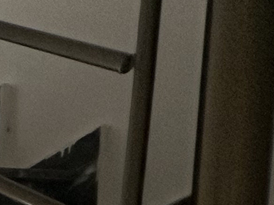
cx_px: -588
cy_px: 630
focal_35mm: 97
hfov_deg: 10.9
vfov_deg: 10.4
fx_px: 767
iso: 100
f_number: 2.2
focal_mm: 2.22
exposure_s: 1/99
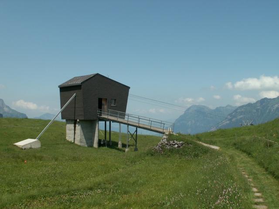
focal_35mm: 35
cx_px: 140
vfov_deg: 40.7
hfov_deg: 52.6
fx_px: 282
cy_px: 104
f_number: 7.1
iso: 50
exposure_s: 1/250
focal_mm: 5.86
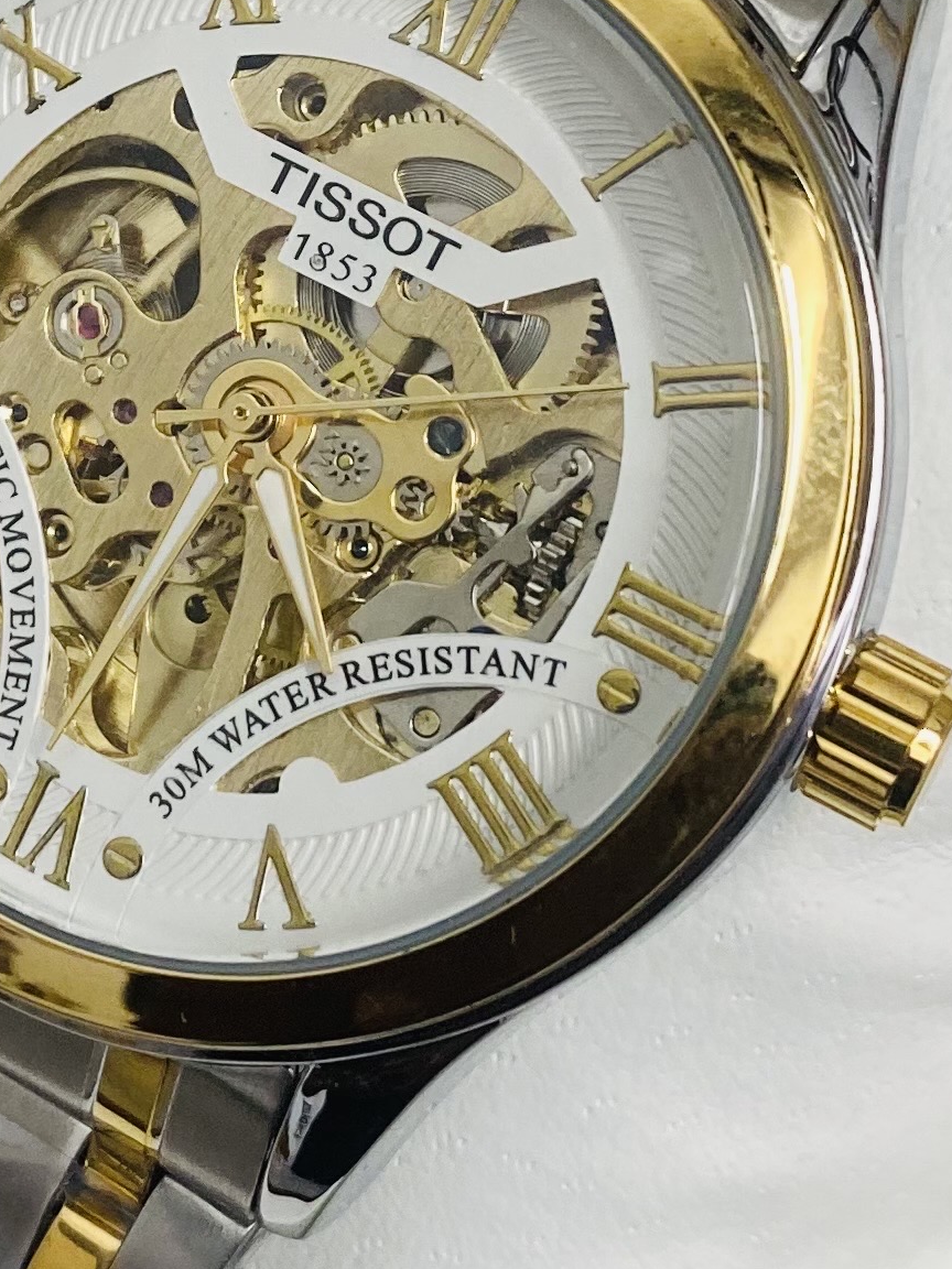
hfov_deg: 16.2
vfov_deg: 21.3
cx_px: 288
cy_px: 303
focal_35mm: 91
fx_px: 3337
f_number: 1.8
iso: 100
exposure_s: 1/100
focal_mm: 4.25
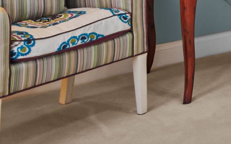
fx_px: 636
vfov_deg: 11.5
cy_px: -158
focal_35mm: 101
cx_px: 516
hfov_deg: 14.9
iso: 500
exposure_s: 1/15
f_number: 4
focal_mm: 16
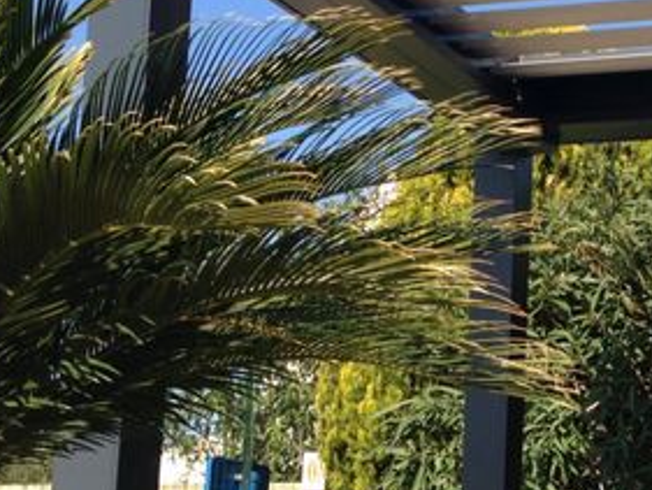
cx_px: 675
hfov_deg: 20.1
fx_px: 1771
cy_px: 290
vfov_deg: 15.7
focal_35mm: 94
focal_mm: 4.13
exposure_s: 1/951
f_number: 2.4
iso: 50
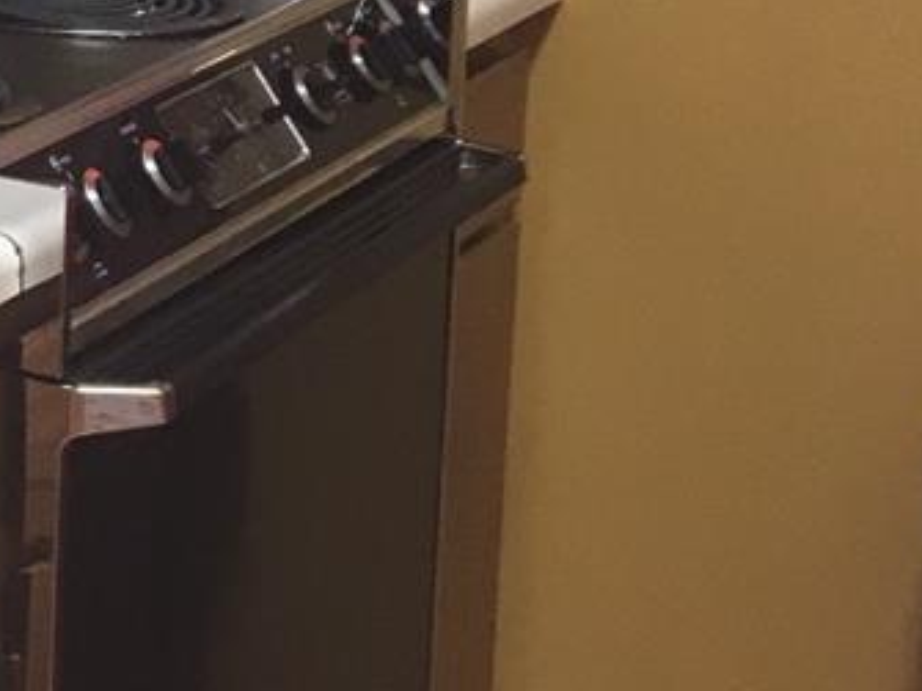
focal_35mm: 130
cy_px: -311
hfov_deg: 12.8
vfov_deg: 11.0
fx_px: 3461
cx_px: -1043
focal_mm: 4.15
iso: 32
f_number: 2.2
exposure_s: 1/30
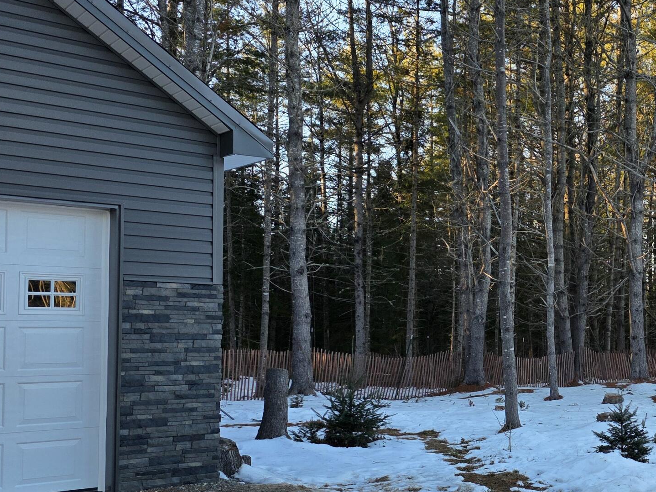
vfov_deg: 30.1
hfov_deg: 36.7
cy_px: 312
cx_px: 613
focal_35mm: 48
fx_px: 909
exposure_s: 1/359
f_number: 1.7
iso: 40
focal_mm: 6.3
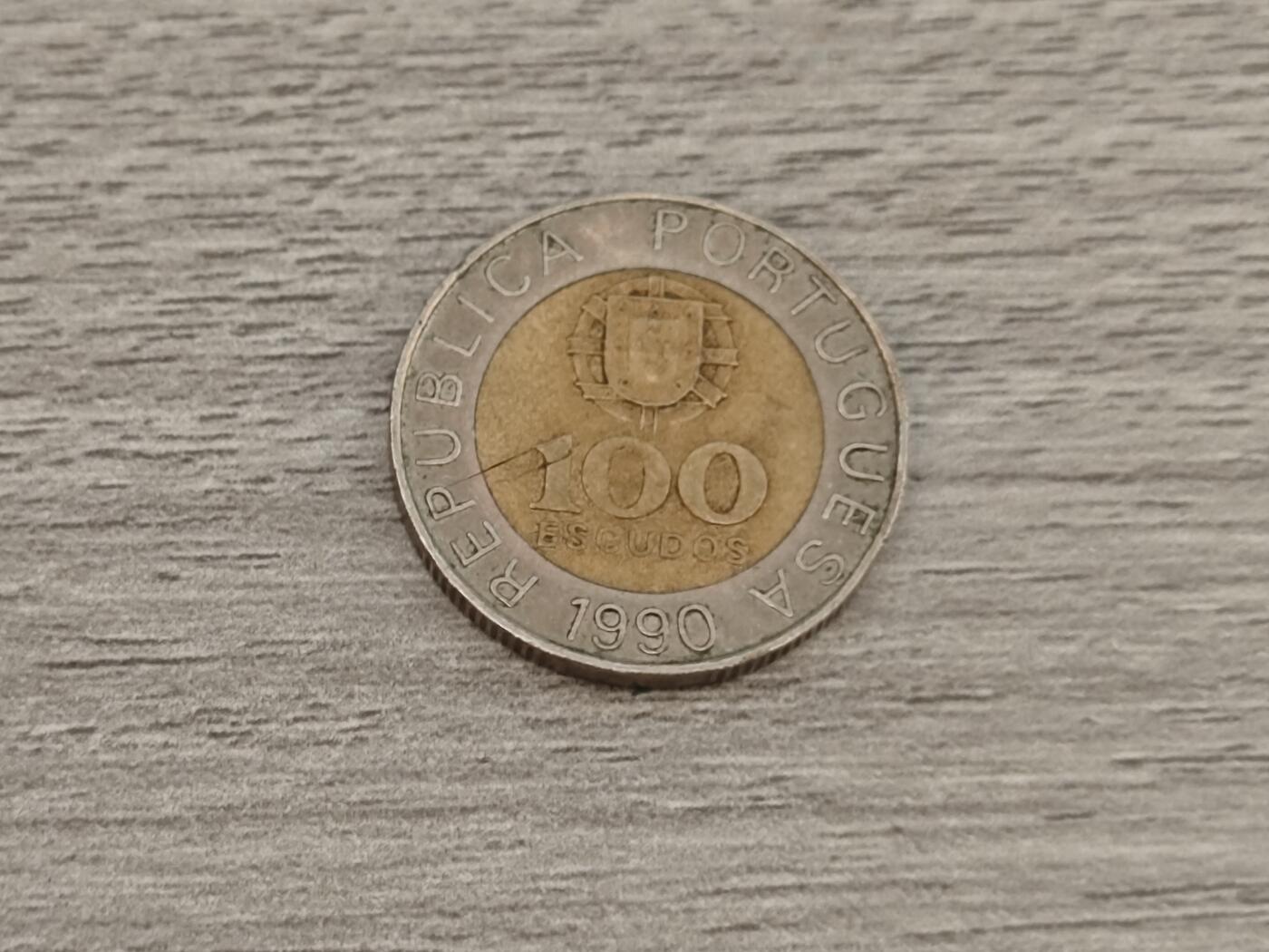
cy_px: 476
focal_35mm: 75
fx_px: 2749
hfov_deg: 26.0
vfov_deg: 19.6
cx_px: 634
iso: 640
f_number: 1.9
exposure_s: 1/40.4
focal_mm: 8.7
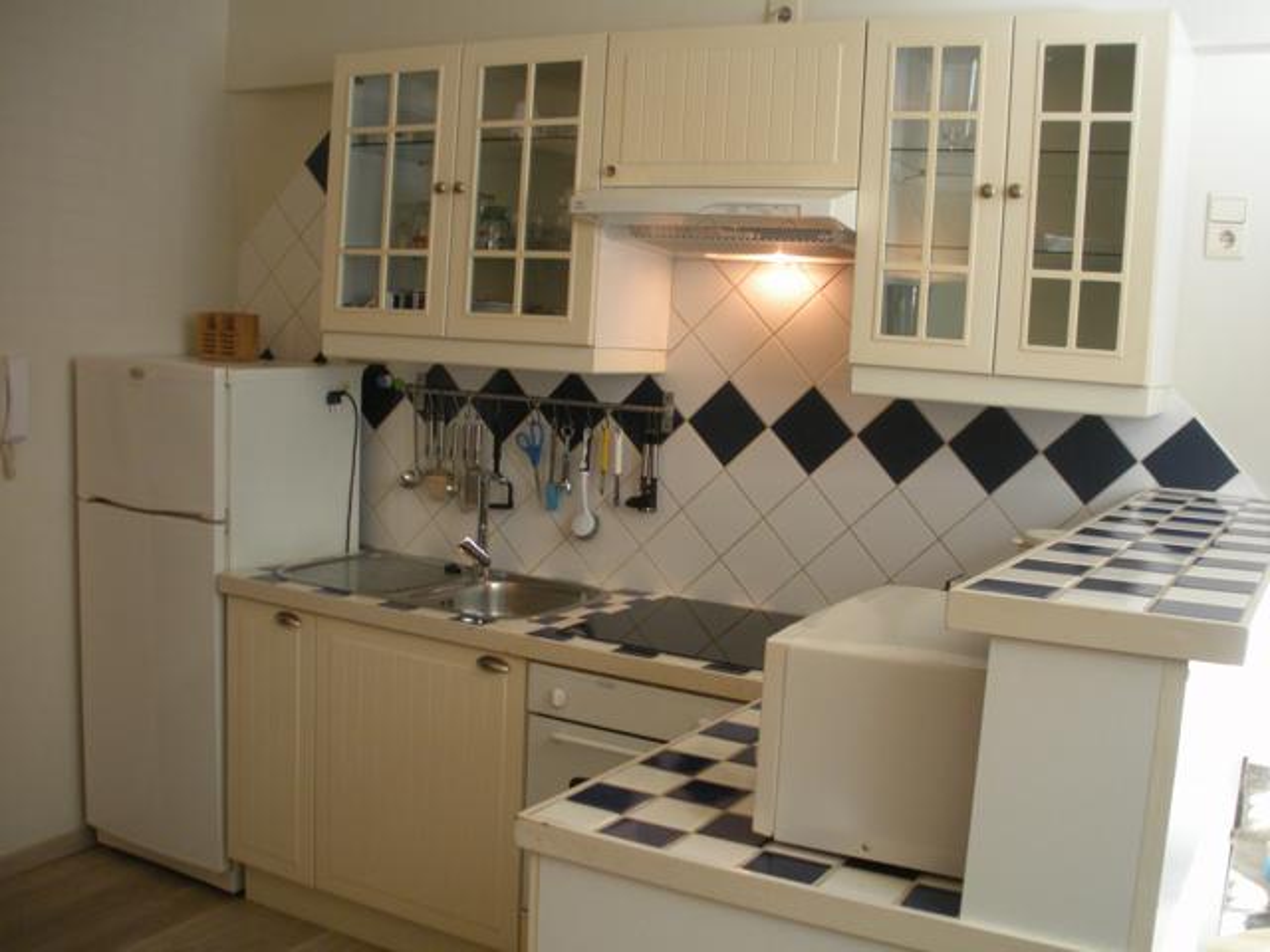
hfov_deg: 52.6
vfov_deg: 40.7
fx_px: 1284
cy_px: 476
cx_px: 635
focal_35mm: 35
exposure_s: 1/49
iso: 295
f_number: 3.5
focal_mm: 6.3
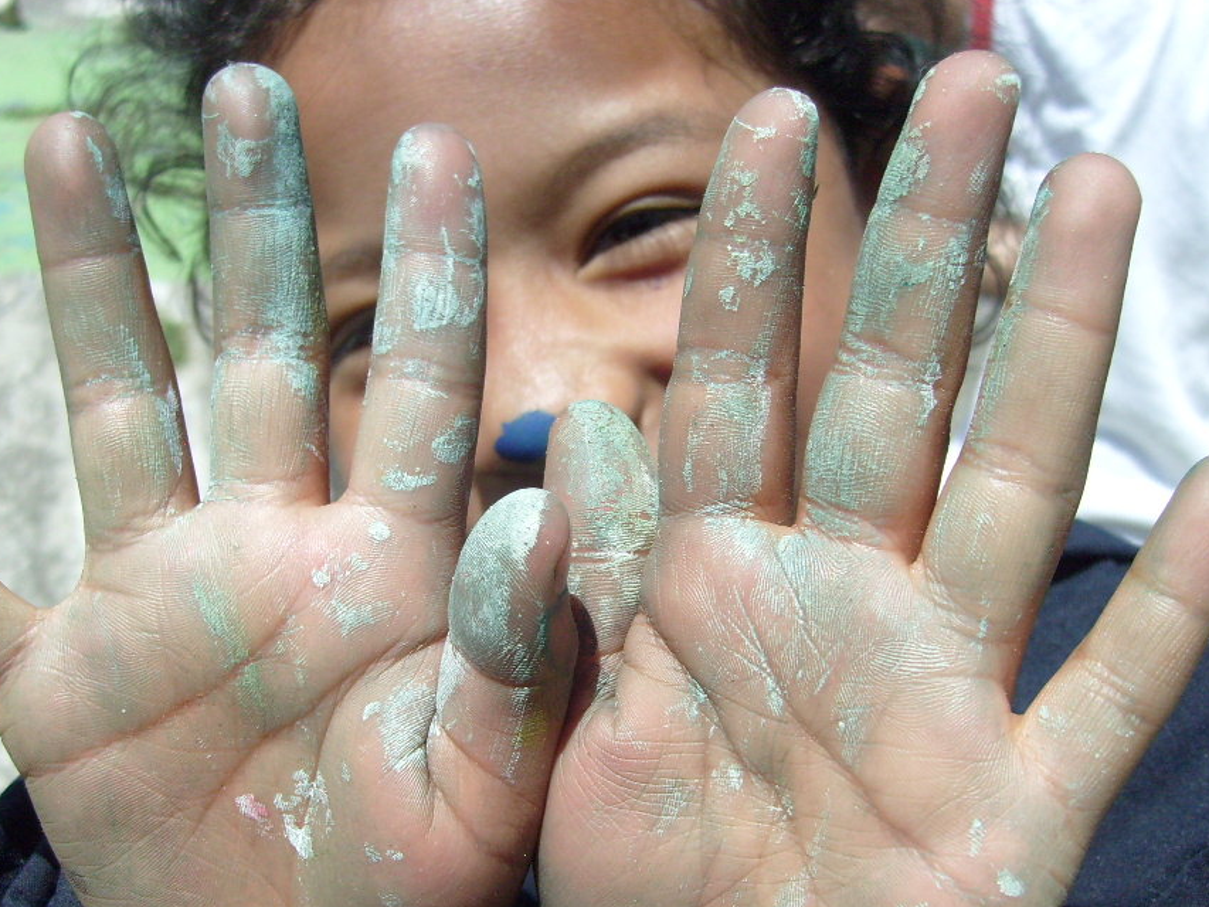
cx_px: 546
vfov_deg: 34.3
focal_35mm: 42
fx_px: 1467
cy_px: 536
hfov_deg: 44.7
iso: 80
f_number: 7.1
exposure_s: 1/350
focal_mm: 5.8
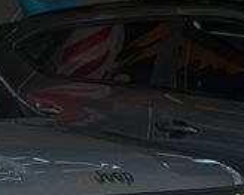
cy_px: 183
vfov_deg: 7.0
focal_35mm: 219
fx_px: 1581
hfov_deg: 8.5
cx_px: -186
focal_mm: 6.76
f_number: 1.78
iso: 100
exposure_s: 1/2762
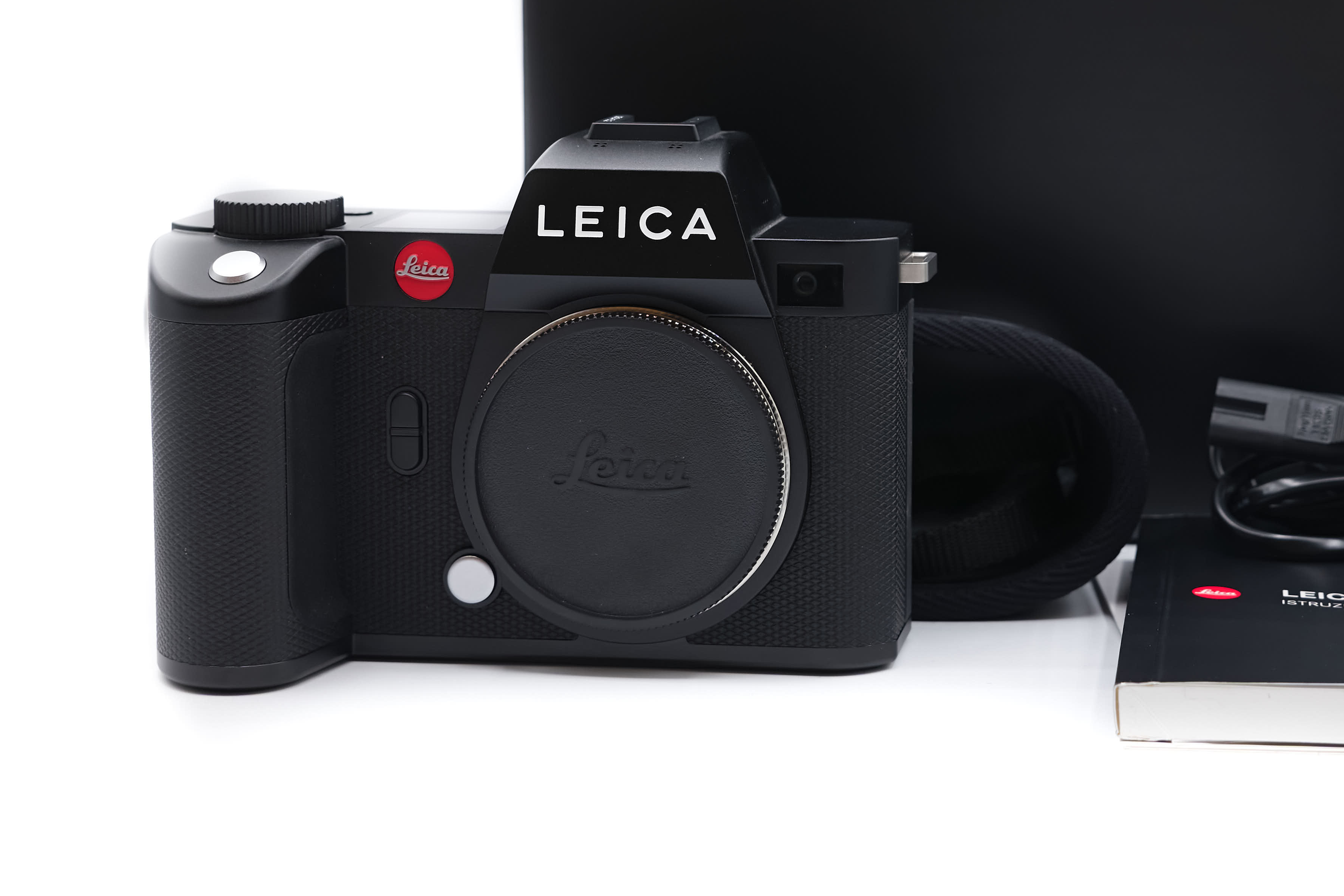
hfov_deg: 26.8
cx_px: 1100
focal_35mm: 74
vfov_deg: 18.2
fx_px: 2762
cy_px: 169
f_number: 6.3
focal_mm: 45
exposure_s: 1/200
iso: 500
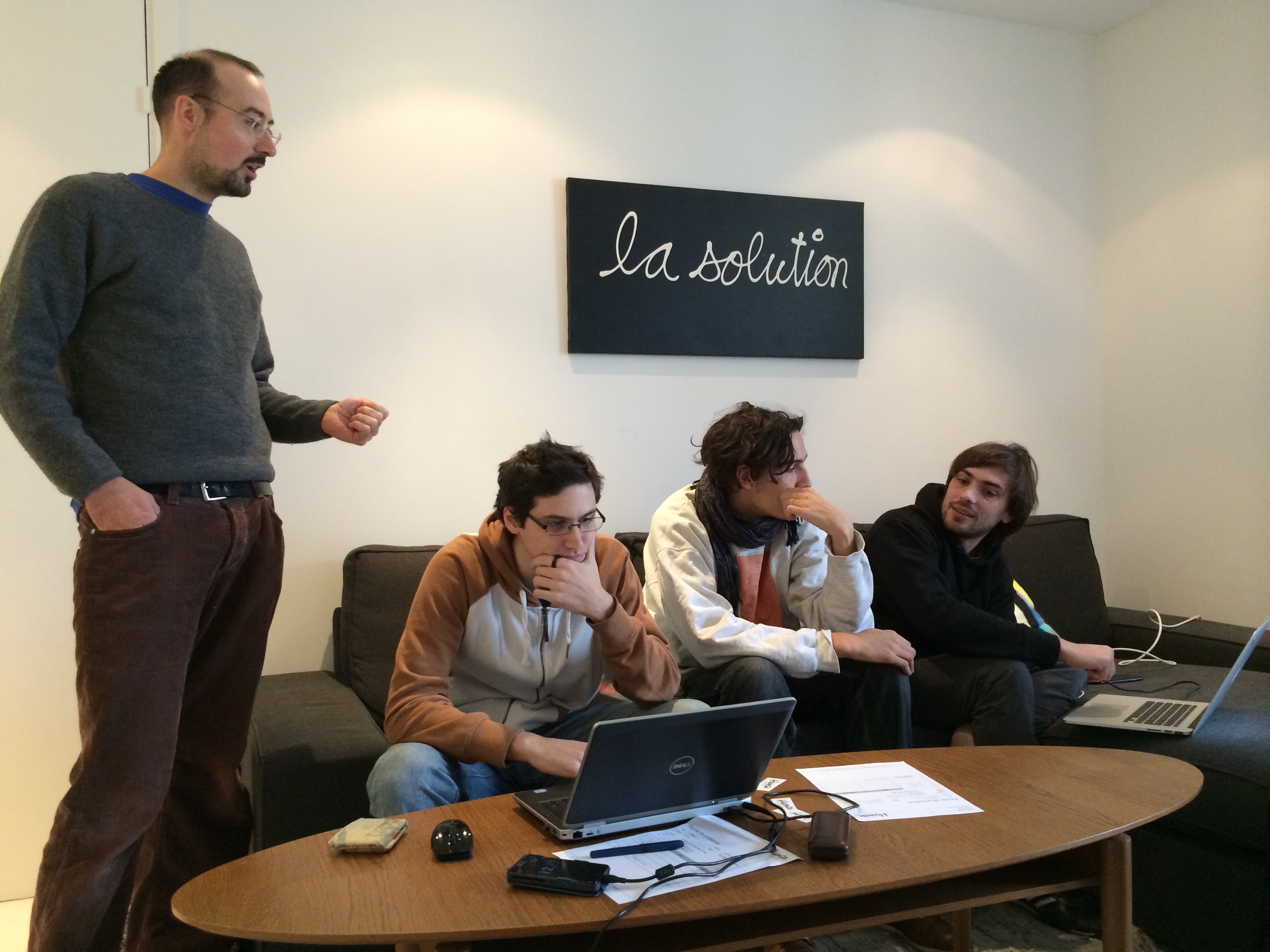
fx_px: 1101
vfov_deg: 46.8
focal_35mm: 30
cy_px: 476
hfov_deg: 60.0
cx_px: 635
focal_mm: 4.12
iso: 200
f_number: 2.2
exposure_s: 1/30
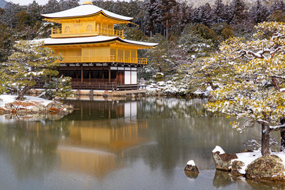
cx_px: 80
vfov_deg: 24.5
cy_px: 62
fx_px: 435
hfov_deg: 35.6
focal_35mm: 55
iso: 100
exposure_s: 1/250
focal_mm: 36
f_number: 8
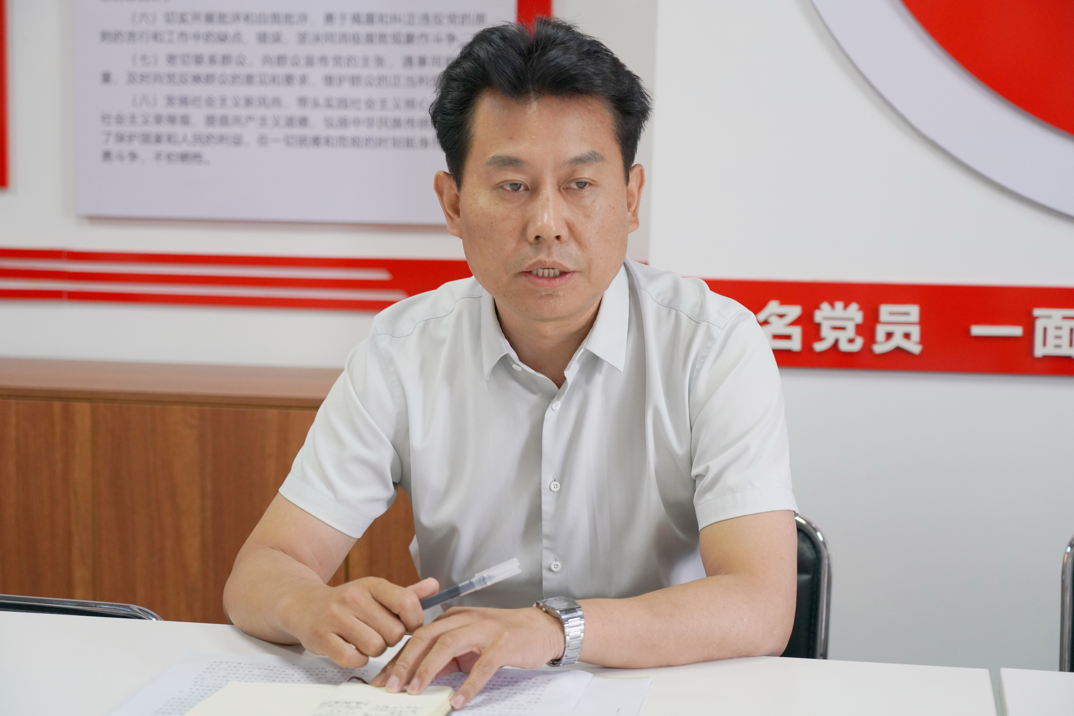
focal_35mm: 62
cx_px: 537
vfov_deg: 21.9
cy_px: 358
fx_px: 1850
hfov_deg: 32.4
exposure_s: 1/160
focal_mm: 62
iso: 2000
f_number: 4
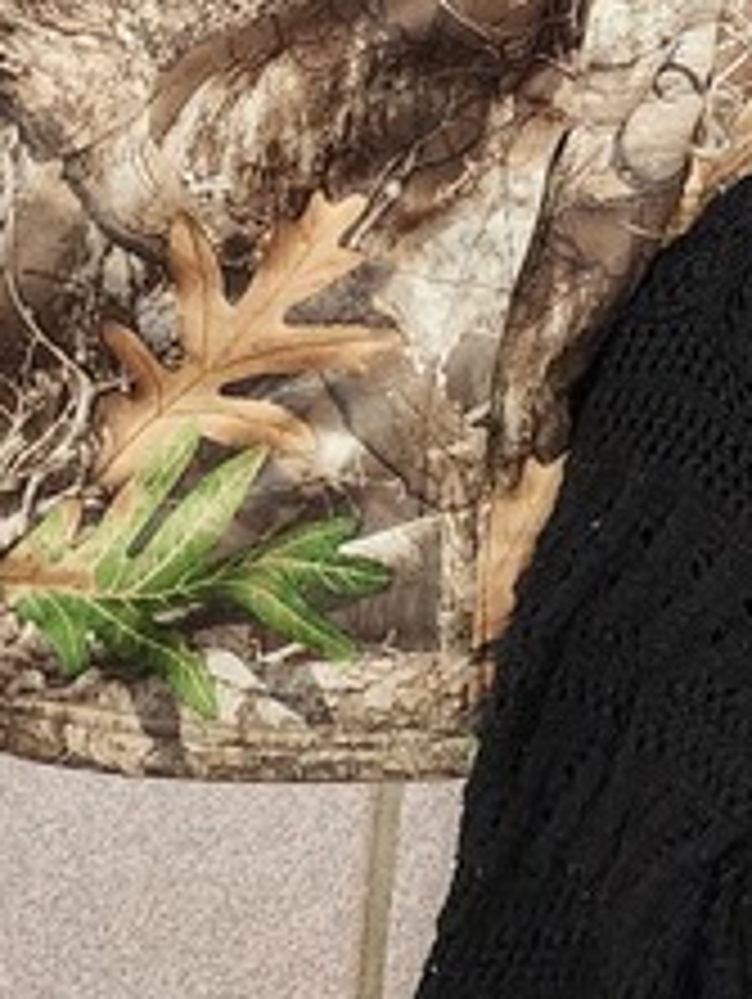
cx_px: 1468
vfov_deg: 16.0
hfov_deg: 12.4
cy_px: -747
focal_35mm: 106
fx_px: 3064
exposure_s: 1/120
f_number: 1.8
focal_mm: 6.4
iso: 800
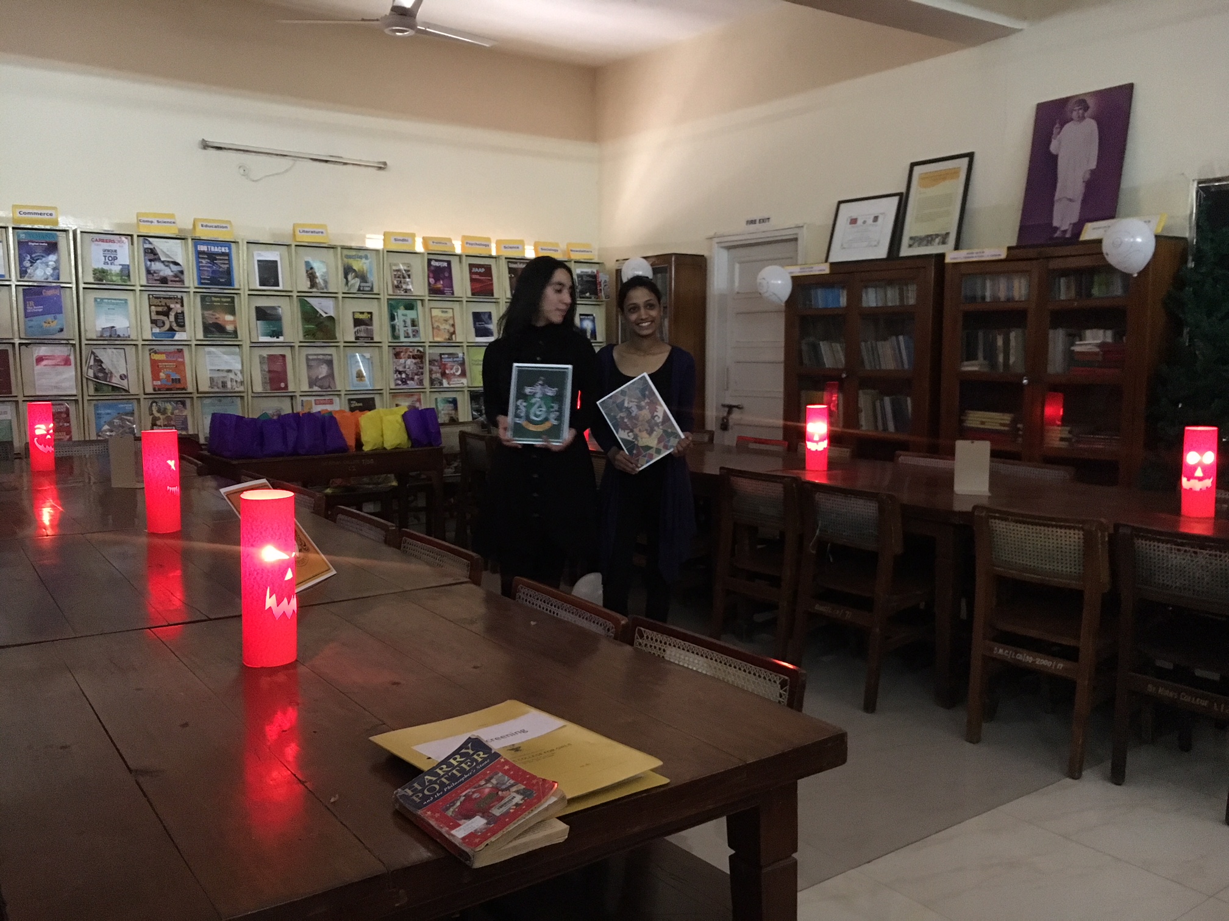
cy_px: 460
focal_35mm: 29
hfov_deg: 61.7
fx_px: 1030
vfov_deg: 48.2
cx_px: 614
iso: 500
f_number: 2.2
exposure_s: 1/17
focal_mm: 4.15
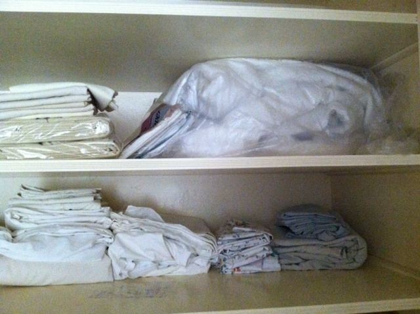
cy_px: 157
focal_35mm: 35
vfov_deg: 40.6
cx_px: 210
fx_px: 424
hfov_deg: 52.7
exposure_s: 1/15
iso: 1000
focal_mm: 3.85
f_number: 2.8
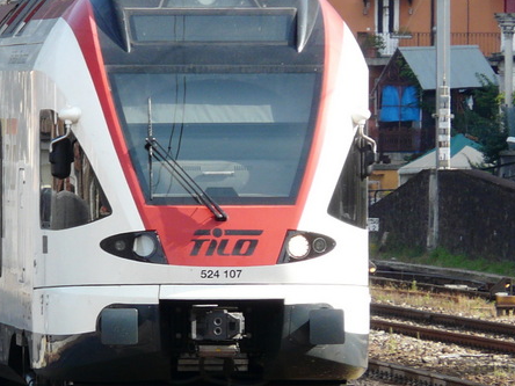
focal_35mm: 834
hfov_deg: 2.4
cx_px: 97
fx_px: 12408
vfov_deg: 1.8
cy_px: 209
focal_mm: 60.7
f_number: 4.5
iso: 100
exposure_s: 1/200
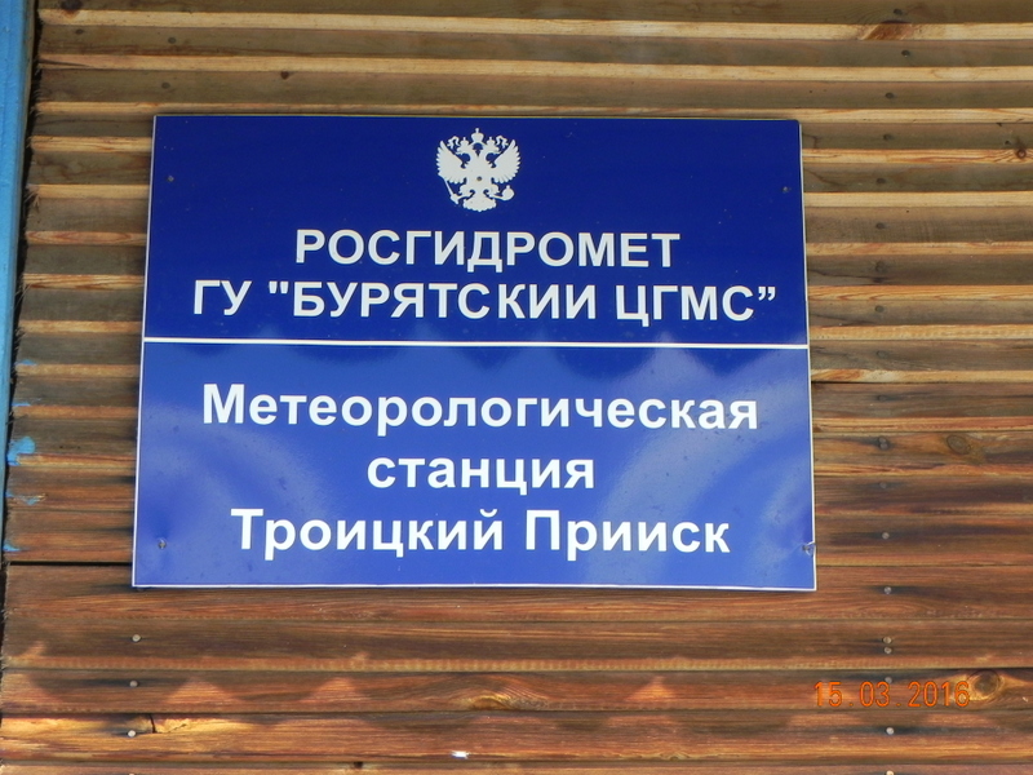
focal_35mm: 85
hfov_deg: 23.0
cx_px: 516
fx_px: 2537
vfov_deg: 17.4
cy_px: 388
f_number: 6.3
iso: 160
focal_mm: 15.1
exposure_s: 1/270
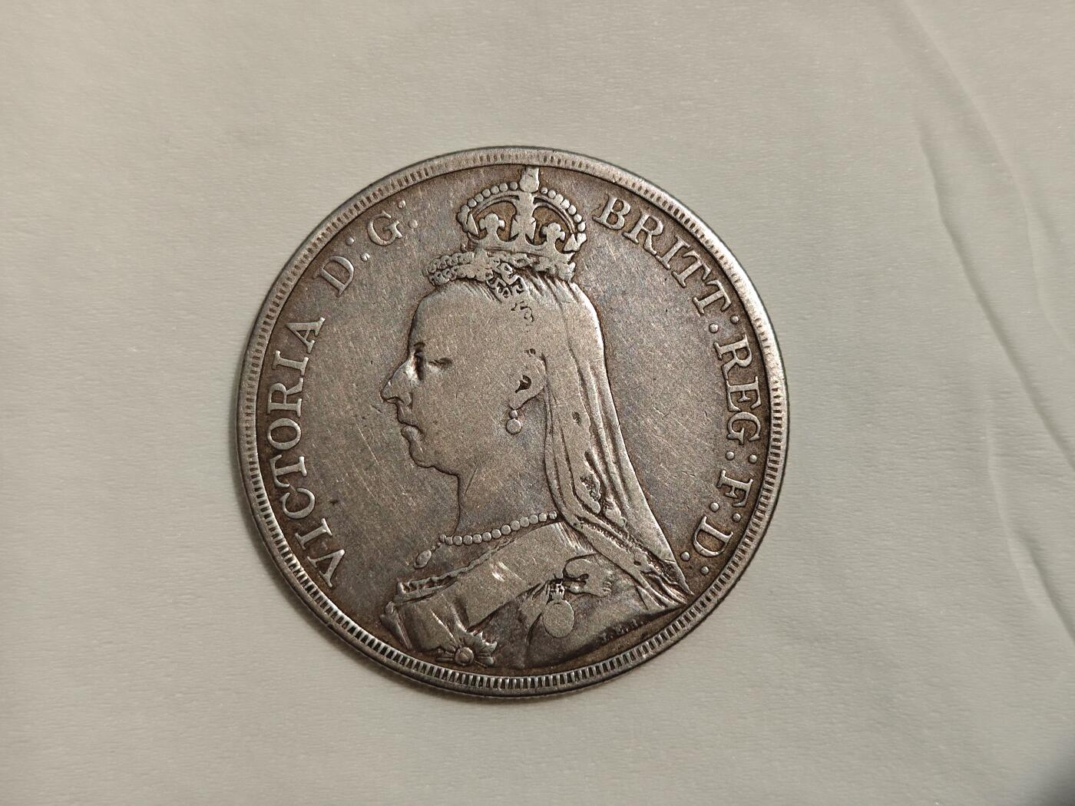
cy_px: 403
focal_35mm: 46
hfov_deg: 41.2
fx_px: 1429
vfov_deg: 31.5
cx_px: 538
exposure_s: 1/56.4
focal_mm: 6.55
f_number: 1.6
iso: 400
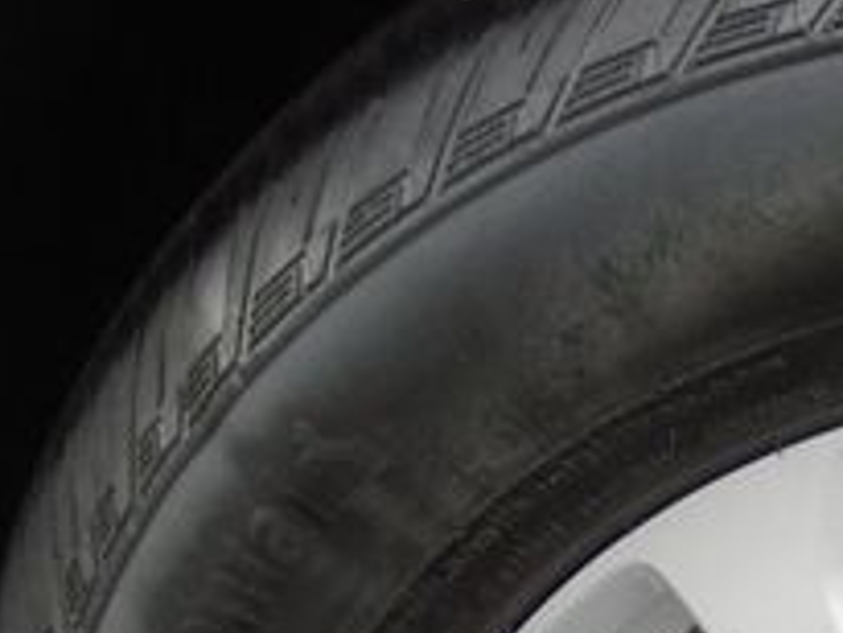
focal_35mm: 81
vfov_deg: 17.1
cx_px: 1110
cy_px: 822
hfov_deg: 21.6
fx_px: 1974
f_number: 3.2
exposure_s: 1/30
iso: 100
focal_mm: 4.6
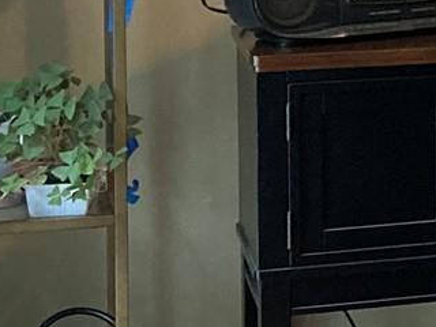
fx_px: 2255
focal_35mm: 179
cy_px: -114
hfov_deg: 9.6
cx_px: 1093
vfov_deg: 8.2
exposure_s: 1/60
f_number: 1.8
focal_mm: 3.99
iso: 250
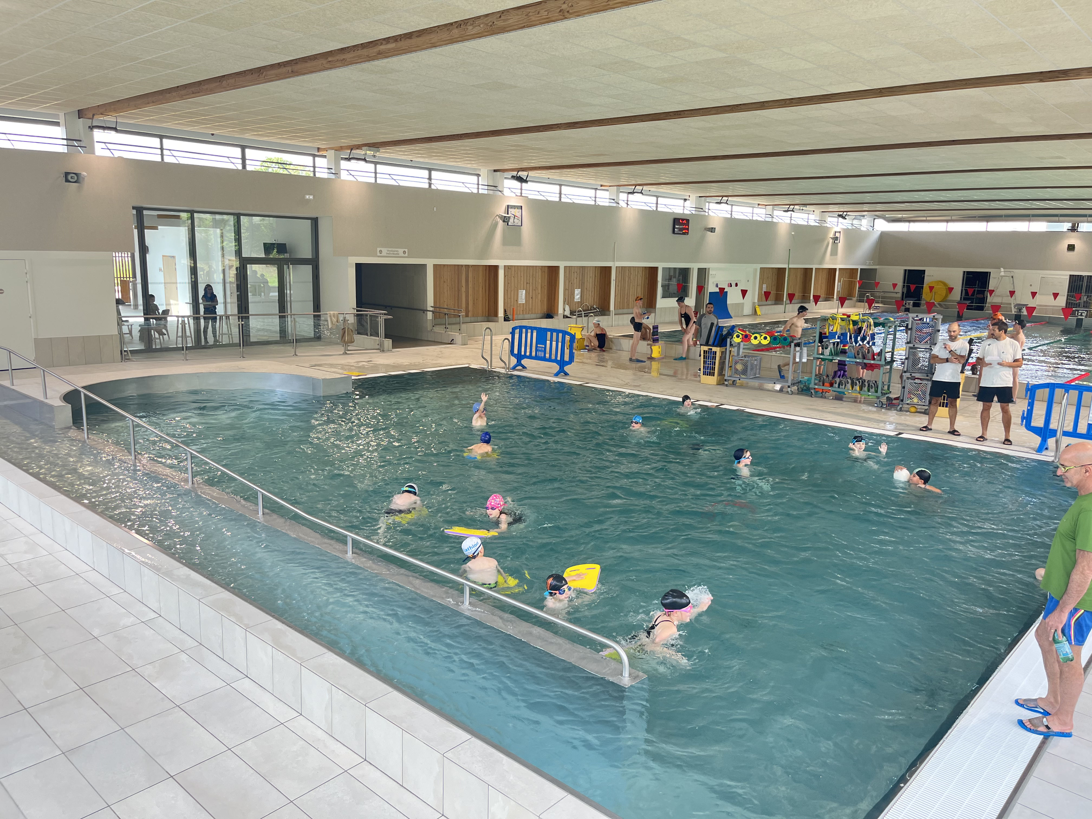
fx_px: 820
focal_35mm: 26
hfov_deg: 67.3
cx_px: 546
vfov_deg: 53.1
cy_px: 410
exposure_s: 1/121
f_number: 1.6
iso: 50
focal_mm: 5.1
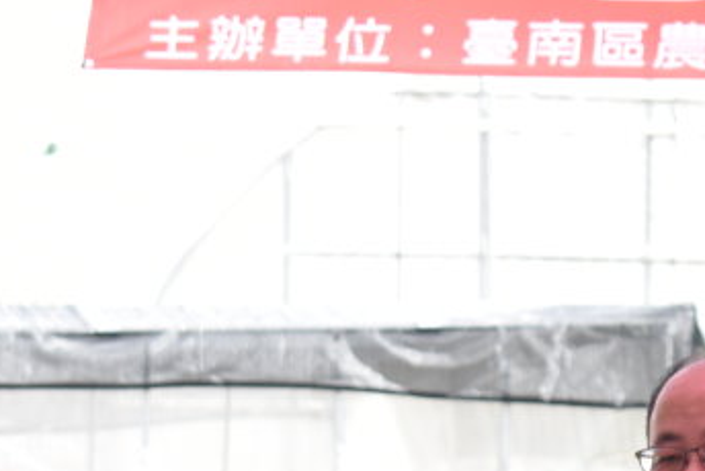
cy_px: 519
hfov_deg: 7.1
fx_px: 5640
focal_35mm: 288
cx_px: 822
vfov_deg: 4.8
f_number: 5.6
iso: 250
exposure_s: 1/125
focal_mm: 55
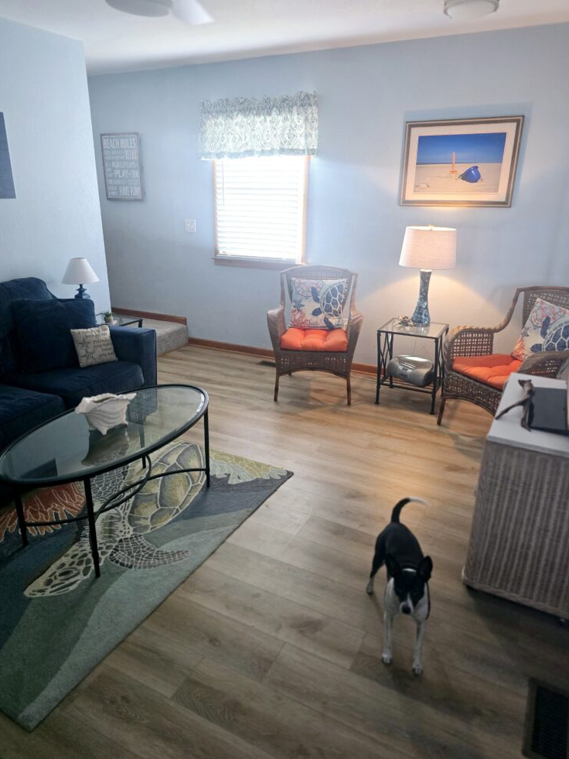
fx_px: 526
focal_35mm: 24
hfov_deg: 56.8
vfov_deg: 71.6
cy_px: 373
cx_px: 276
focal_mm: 6.3
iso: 500
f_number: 1.7
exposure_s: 1/120
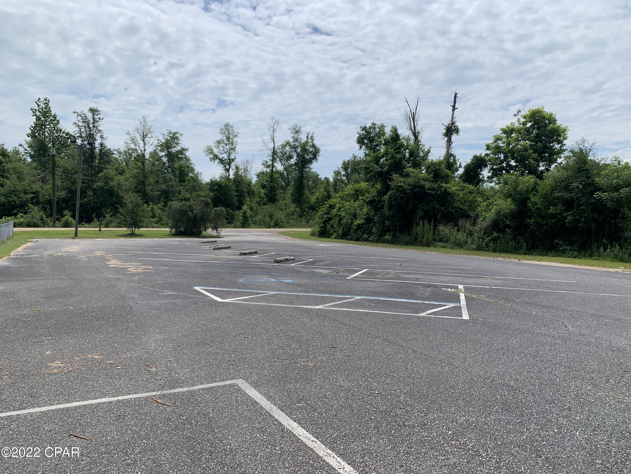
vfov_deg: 53.1
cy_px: 237
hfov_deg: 67.3
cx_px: 316
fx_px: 474
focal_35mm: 26
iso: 25
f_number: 1.8
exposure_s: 1/4464
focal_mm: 4.25
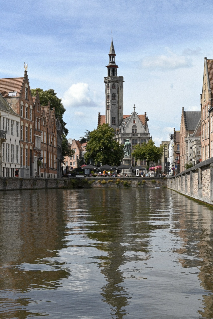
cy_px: 160
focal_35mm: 49
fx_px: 435
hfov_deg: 27.5
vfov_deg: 40.3
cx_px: 106
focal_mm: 49
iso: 400
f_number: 13
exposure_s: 1/667
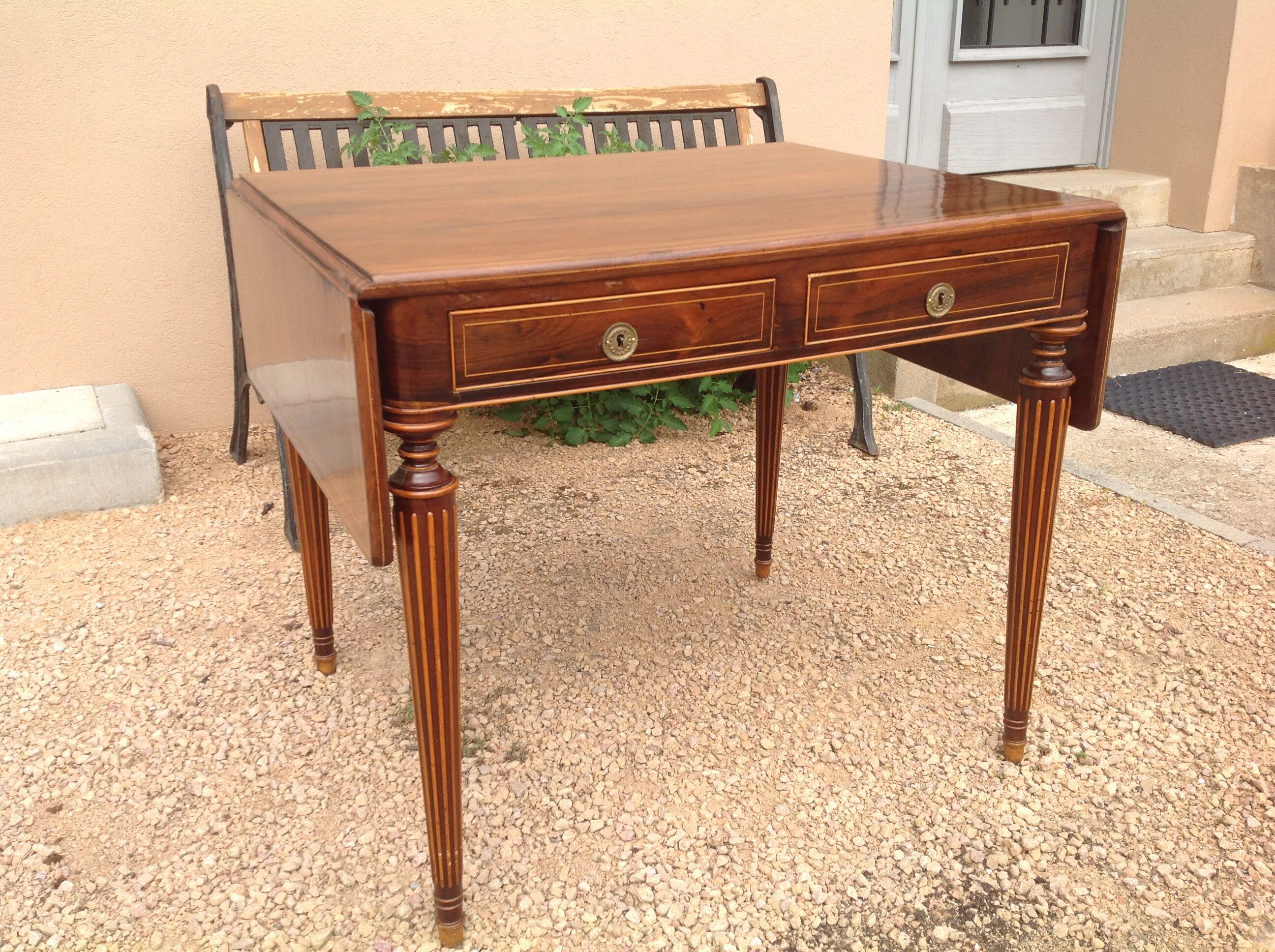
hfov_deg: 52.7
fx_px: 1287
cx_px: 638
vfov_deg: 40.6
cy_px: 476
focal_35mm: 35
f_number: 2.4
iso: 50
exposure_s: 1/817
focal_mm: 4.28
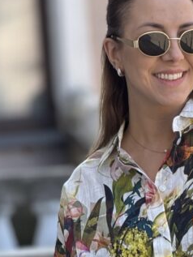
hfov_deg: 4.2
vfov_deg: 5.6
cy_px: 343
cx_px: 227
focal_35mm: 353
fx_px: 2622
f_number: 2.8
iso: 64
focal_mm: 15.66
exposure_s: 1/144
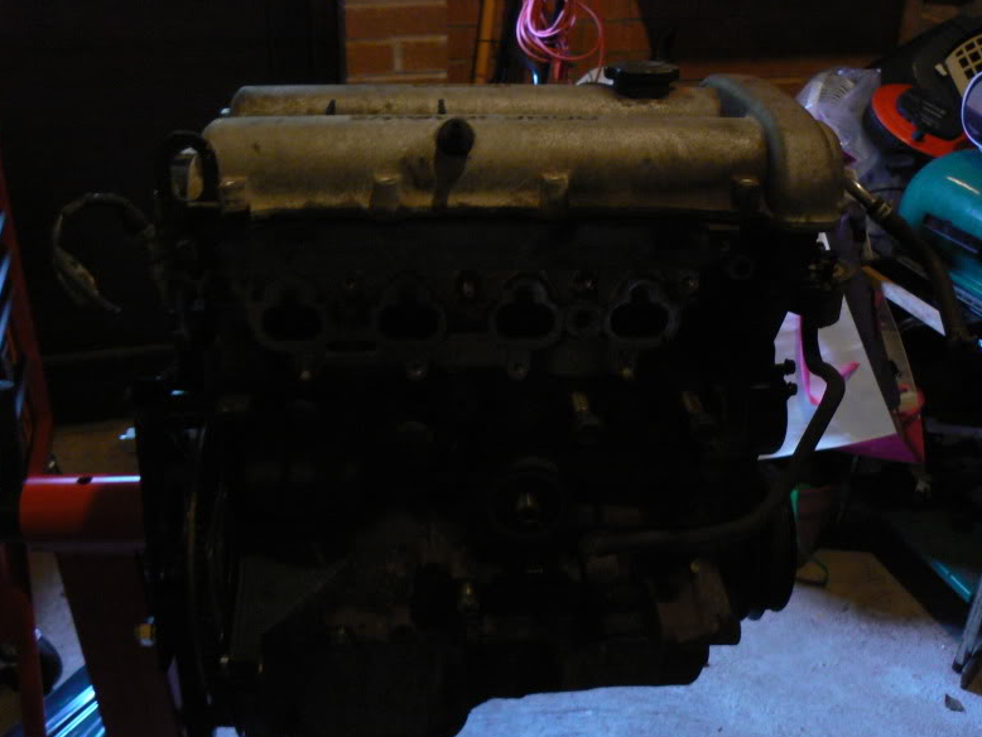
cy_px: 376
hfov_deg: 50.1
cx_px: 487
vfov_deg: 38.7
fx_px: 1050
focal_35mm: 37
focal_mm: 6
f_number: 2.8
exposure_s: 1/4
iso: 200
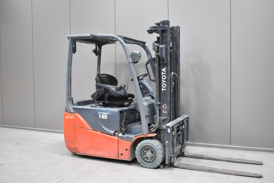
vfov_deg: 36.9
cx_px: 137
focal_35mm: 36
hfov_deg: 53.1
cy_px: 92
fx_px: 274
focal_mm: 24
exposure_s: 1/40
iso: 1600
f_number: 4
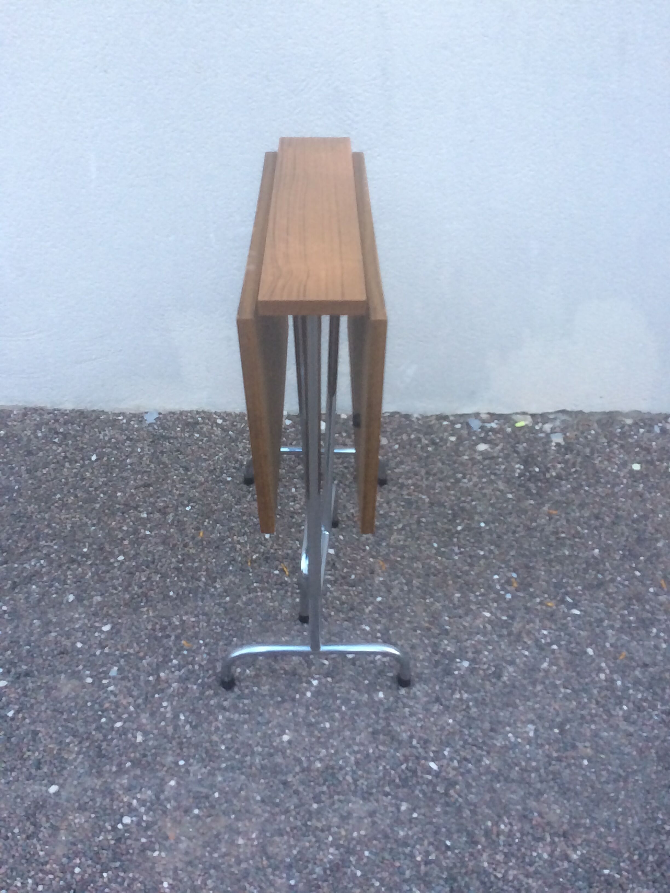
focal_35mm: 29
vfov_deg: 61.7
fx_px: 748
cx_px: 335
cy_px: 446
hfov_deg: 48.2
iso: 200
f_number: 2.2
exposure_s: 1/100
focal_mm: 4.15
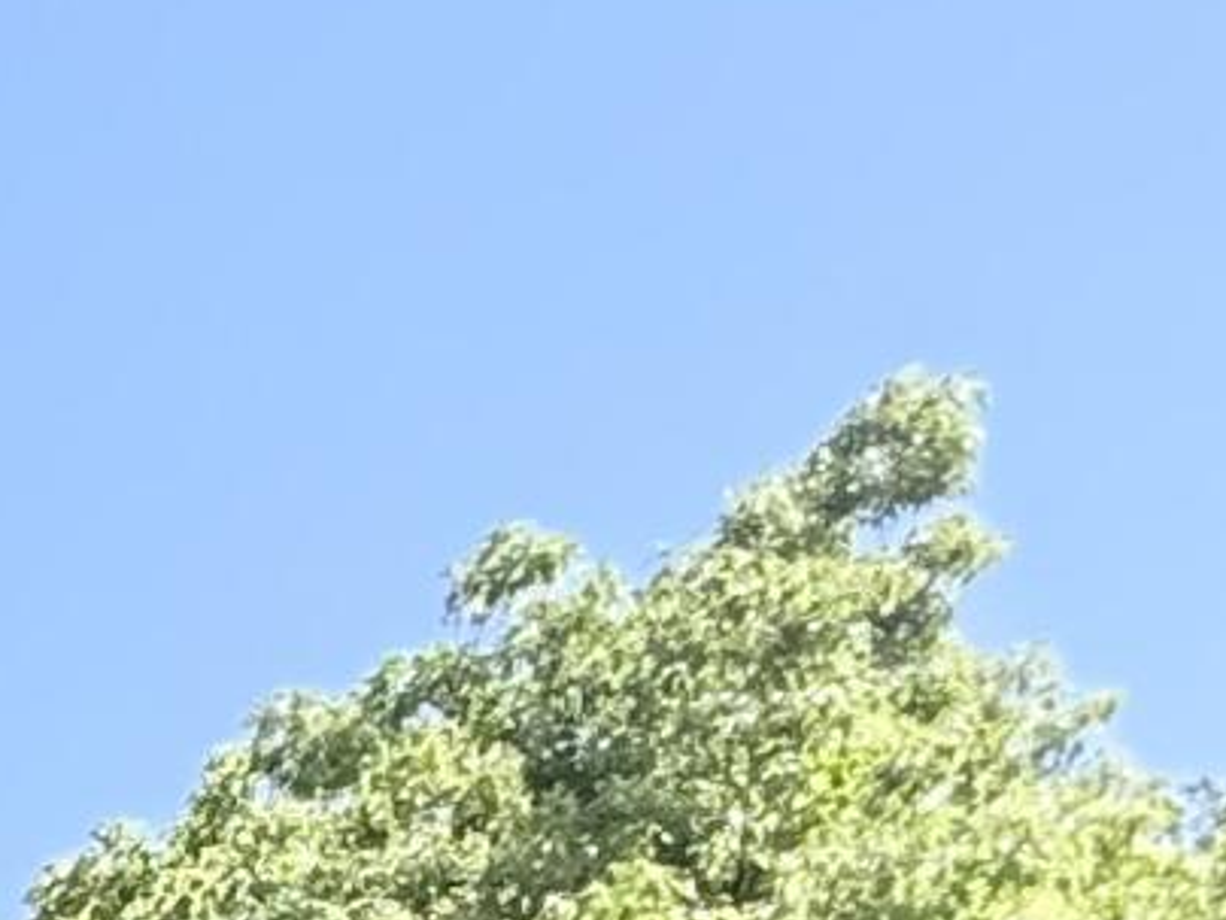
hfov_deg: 12.3
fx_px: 3683
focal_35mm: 104
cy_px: 2308
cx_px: -2118
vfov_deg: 11.4
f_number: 2.2
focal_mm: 2.22
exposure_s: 1/876
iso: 50
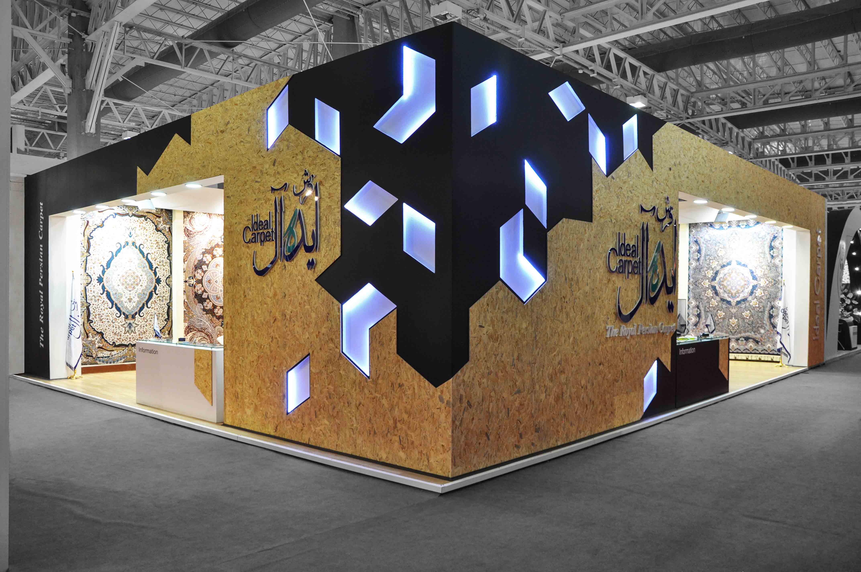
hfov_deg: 67.4
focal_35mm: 27
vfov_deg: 47.8
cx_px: 430
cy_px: 286
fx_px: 645
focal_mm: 18
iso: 400
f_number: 5
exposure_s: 1/25
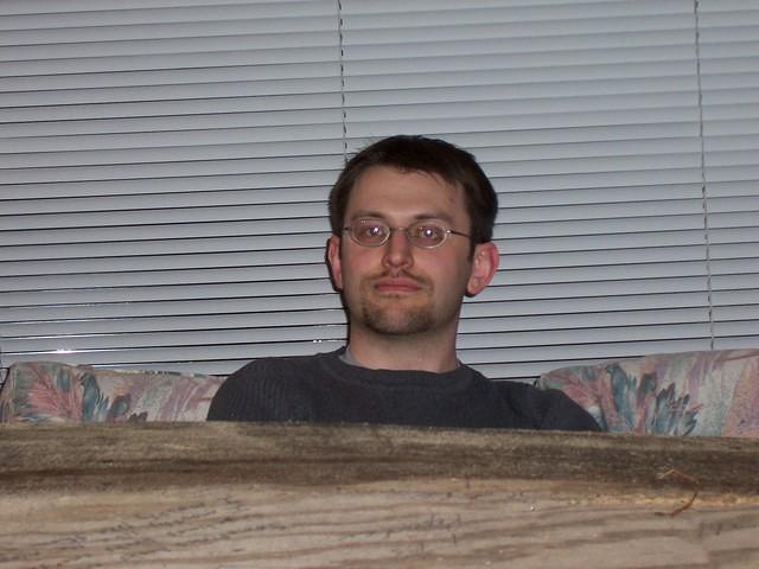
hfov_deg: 17.7
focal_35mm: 111
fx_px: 2434
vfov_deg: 13.3
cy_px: 284
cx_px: 380
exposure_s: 1/90
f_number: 4.8
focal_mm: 16.8
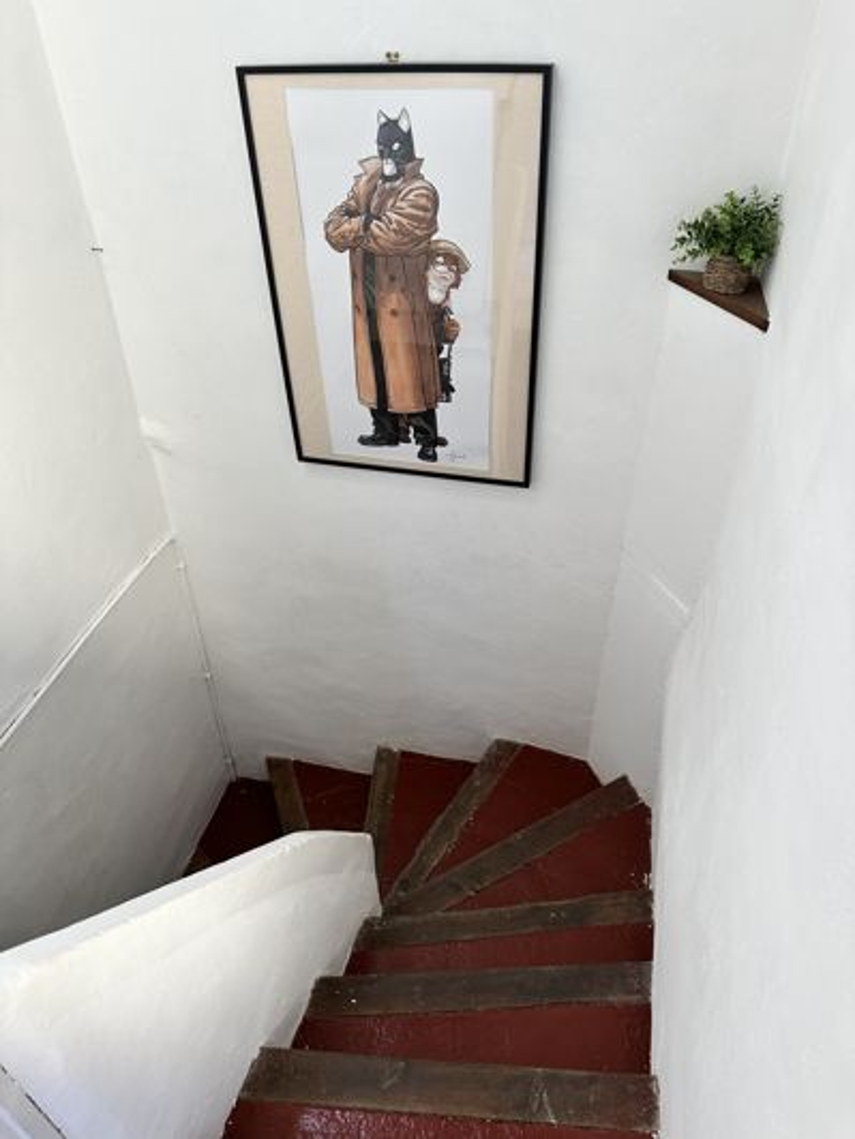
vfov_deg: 71.6
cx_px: 428
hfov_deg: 56.8
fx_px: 790
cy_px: 570
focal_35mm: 24
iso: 160
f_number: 1.78
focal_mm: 6.86
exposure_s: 1/121
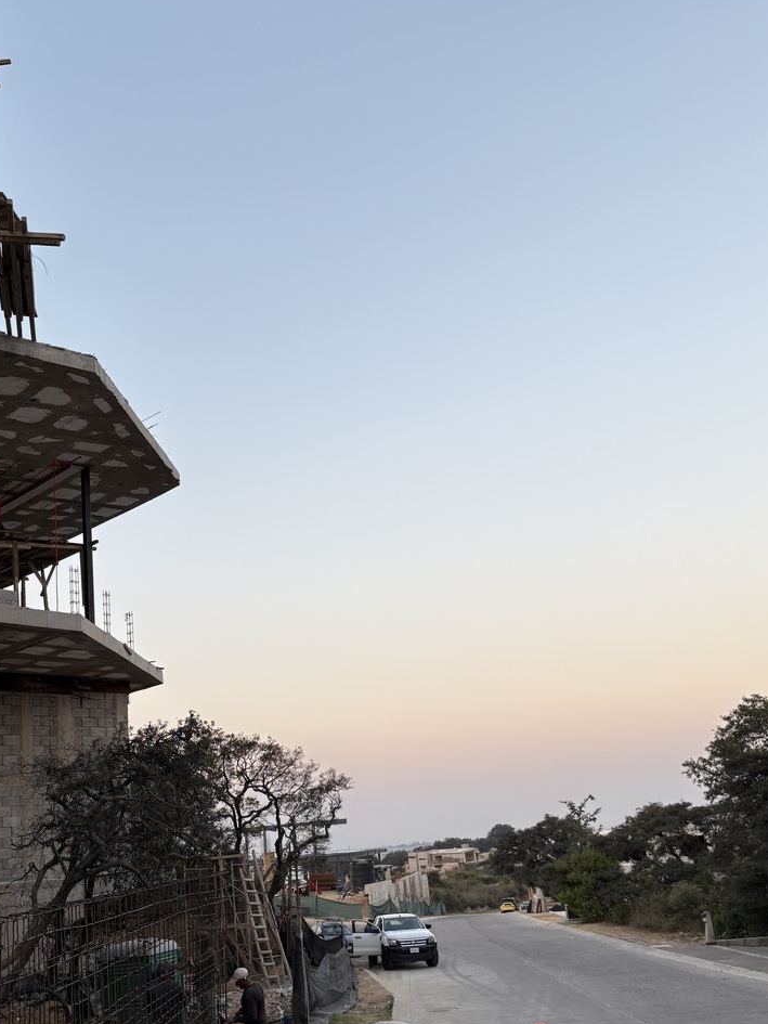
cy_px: 620
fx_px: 976
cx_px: 300
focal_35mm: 33
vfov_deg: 54.9
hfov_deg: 42.7
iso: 32
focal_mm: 5.96
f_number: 1.6
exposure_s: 1/157
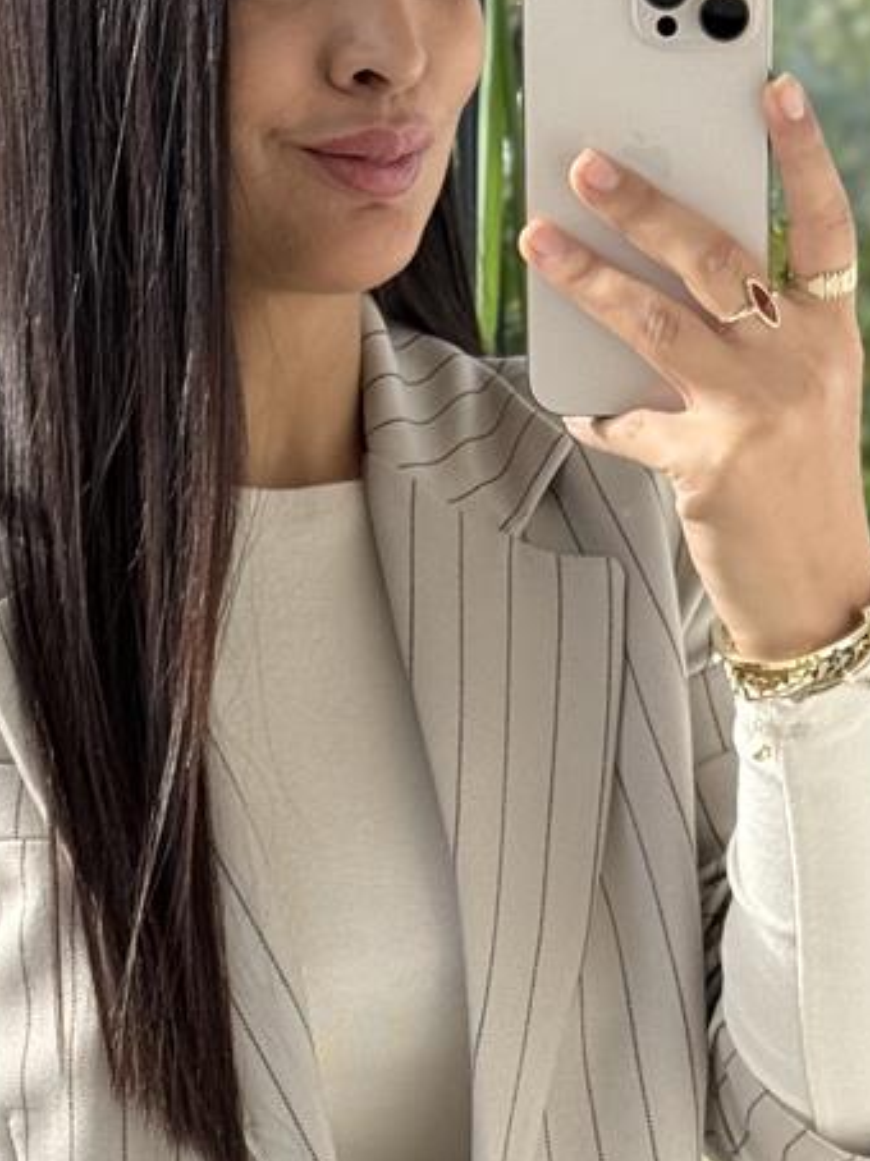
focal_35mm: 141
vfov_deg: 13.8
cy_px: 1157
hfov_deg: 10.5
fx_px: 4729
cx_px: 343
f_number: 1.78
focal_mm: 6.76
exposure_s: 1/396
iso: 100
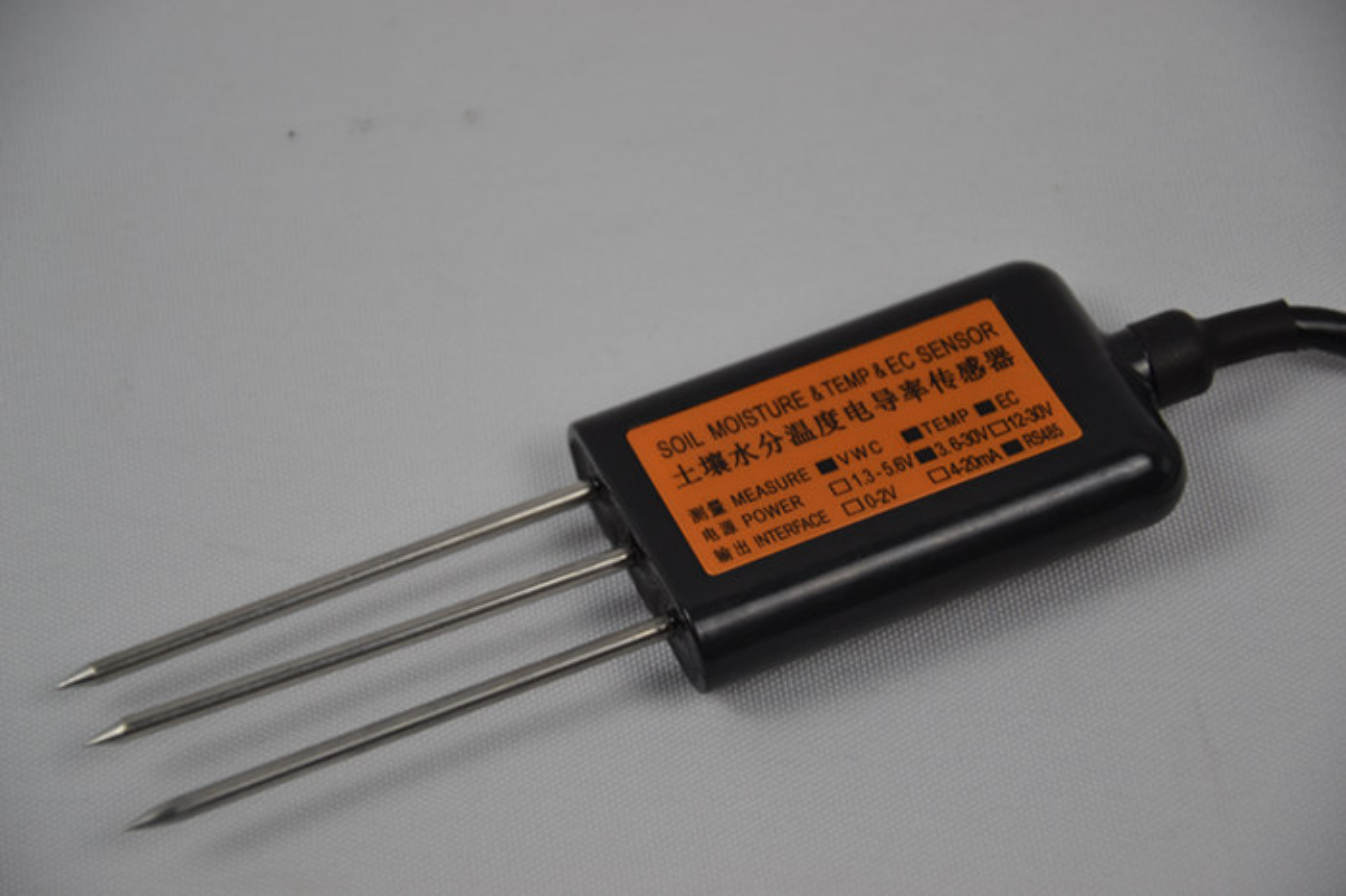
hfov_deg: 13.0
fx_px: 5886
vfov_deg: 8.7
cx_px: 673
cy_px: 448
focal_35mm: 158
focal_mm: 105
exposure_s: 1/20
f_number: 5.6
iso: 100
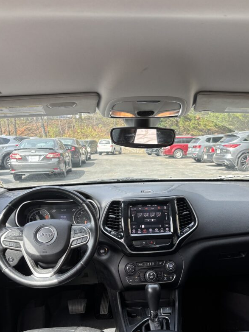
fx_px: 326
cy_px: 194
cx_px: 151
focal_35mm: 34
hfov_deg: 41.6
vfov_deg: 53.7
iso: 40
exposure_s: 1/176
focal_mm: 5.96
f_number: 1.6
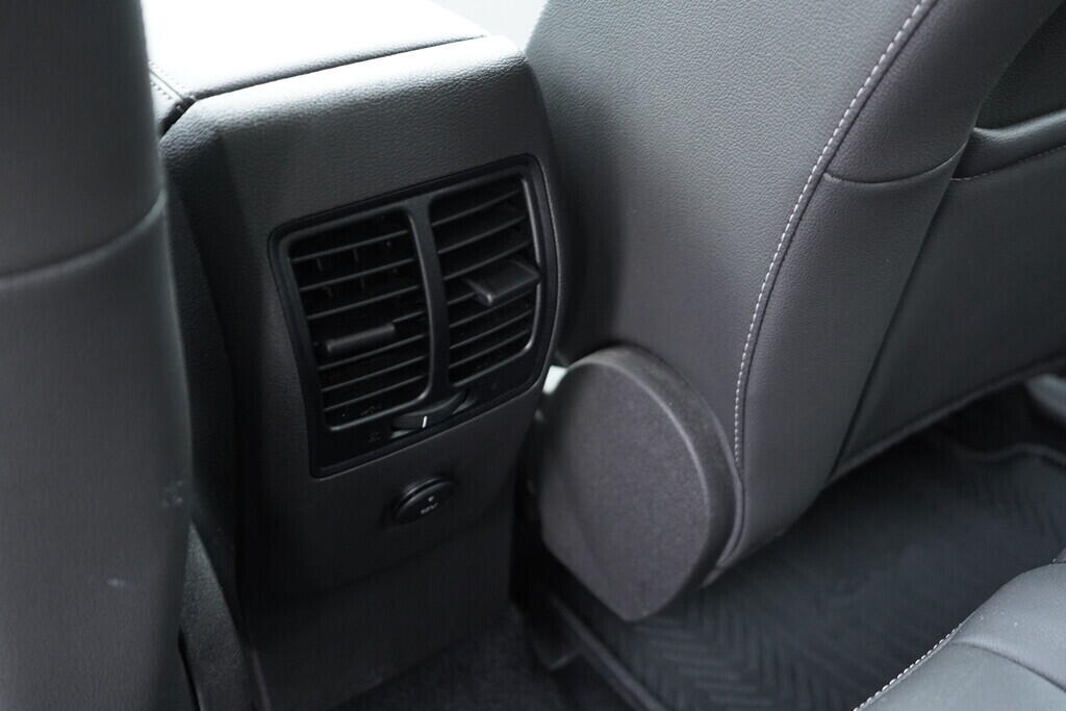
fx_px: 1066
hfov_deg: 53.1
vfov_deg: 36.9
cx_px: 533
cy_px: 356
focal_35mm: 36
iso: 2000
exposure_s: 1/40
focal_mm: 24
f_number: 2.8
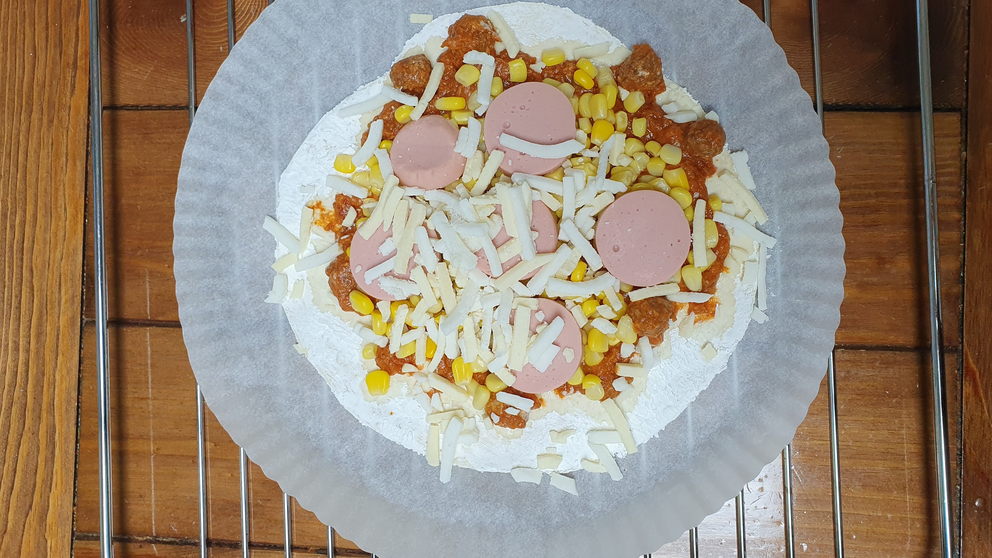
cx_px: 519
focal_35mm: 30
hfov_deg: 64.3
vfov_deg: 38.9
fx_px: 789
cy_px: 254
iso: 100
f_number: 2.4
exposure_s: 1/120
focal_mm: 4.32
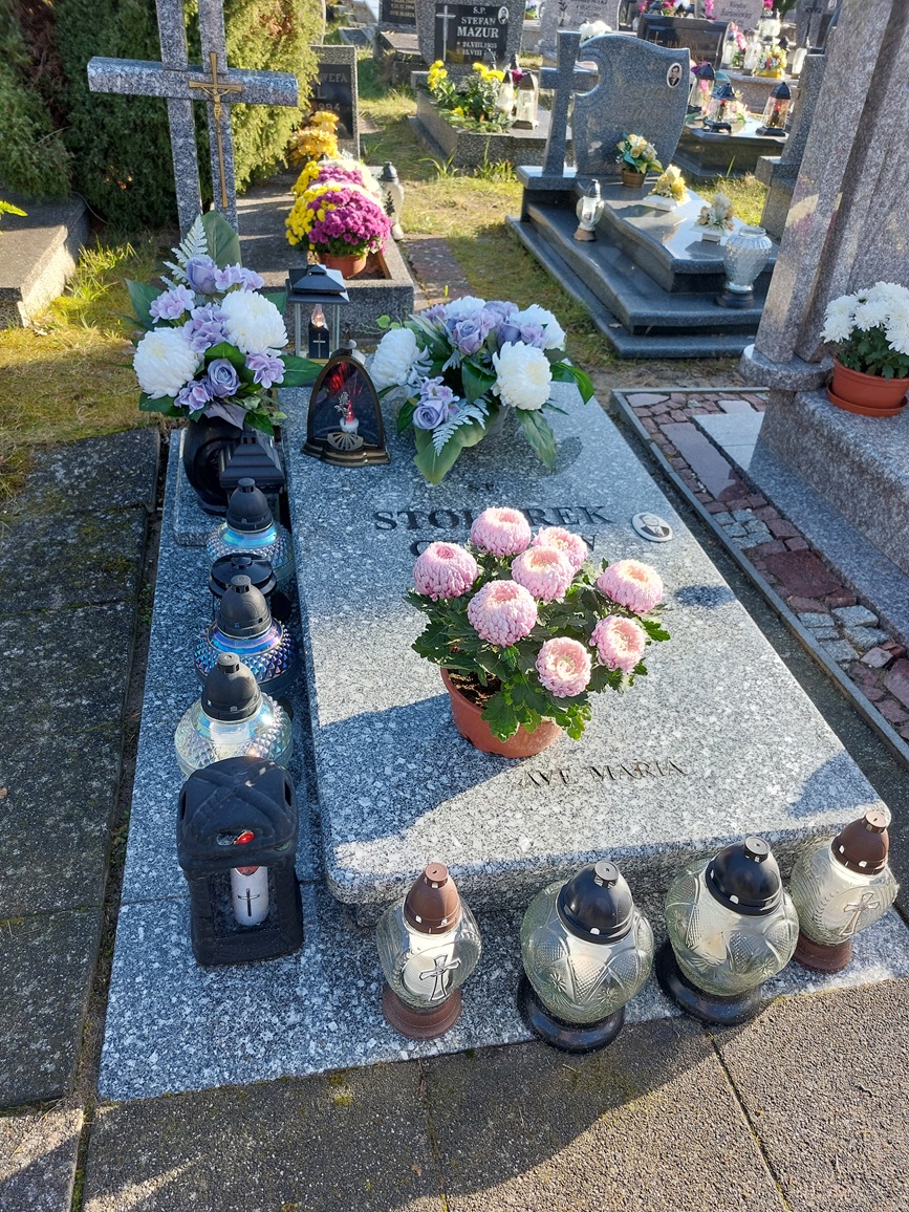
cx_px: 454
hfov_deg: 54.9
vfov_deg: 69.4
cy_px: 606
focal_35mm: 25
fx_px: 875
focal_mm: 5.23
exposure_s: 1/175
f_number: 1.8
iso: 25
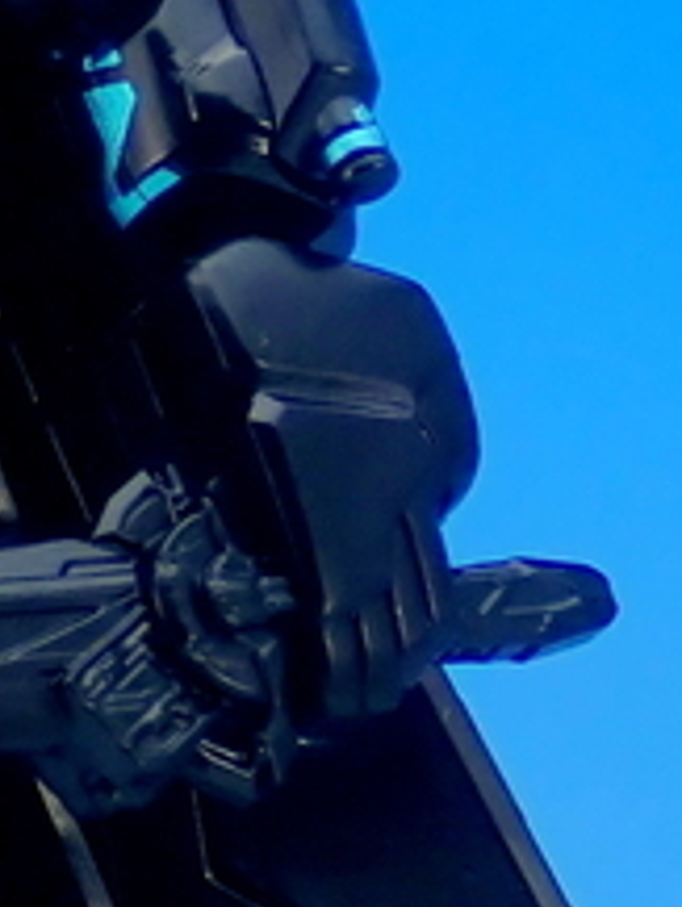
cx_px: -628
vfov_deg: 5.5
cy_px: 594
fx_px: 9526
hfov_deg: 4.1
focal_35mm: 363
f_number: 4.1
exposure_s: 1/20
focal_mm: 13.65
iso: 100
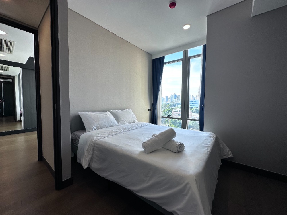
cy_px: 108
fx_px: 116
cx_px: 144
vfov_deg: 85.7
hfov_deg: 102.1
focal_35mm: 14
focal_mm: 2.22
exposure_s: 1/111
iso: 40
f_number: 2.2
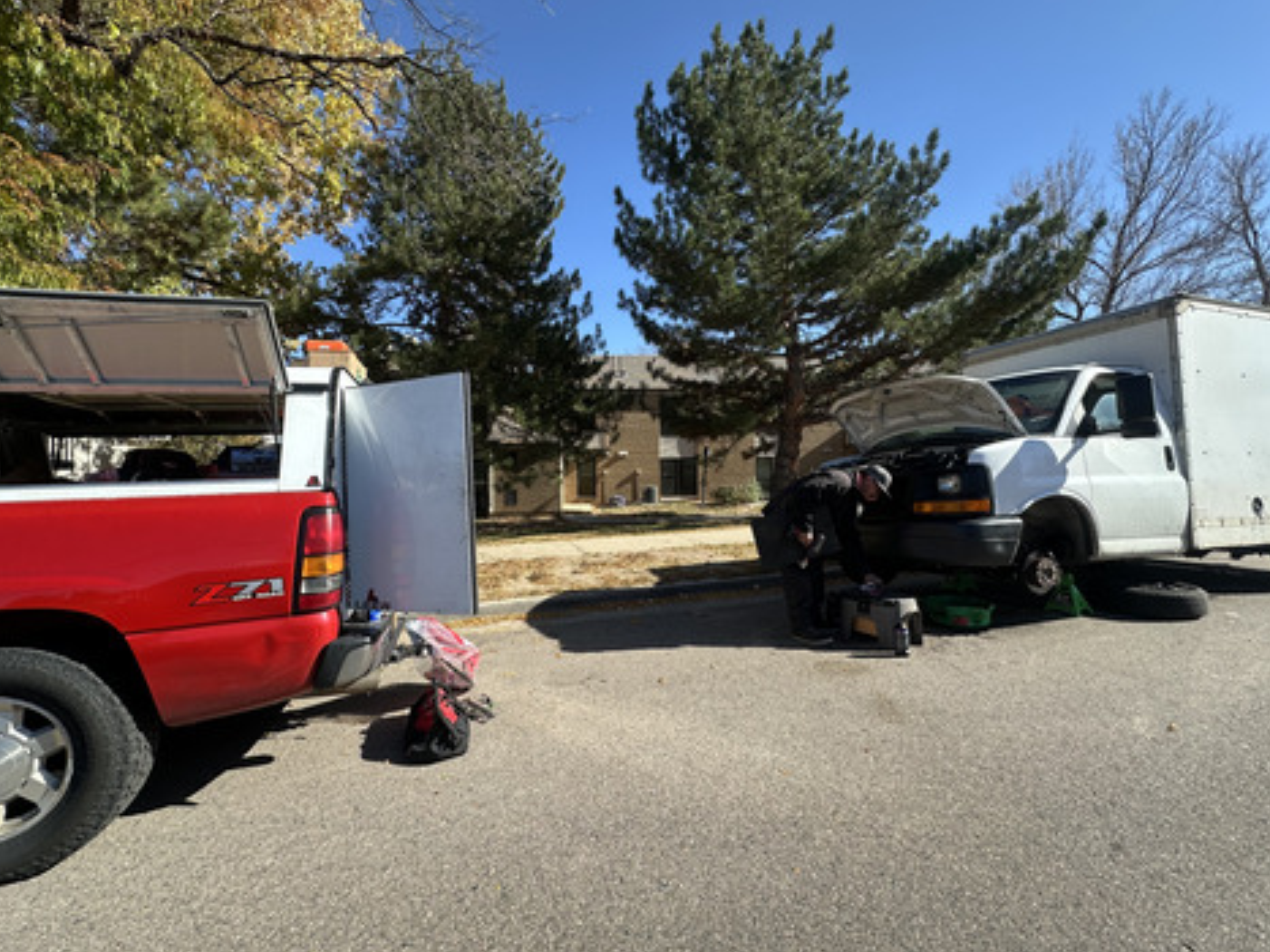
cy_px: 464
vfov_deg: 81.7
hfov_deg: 98.2
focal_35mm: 15
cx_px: 615
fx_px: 550
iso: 40
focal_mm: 2.22
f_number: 2.2
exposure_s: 1/703
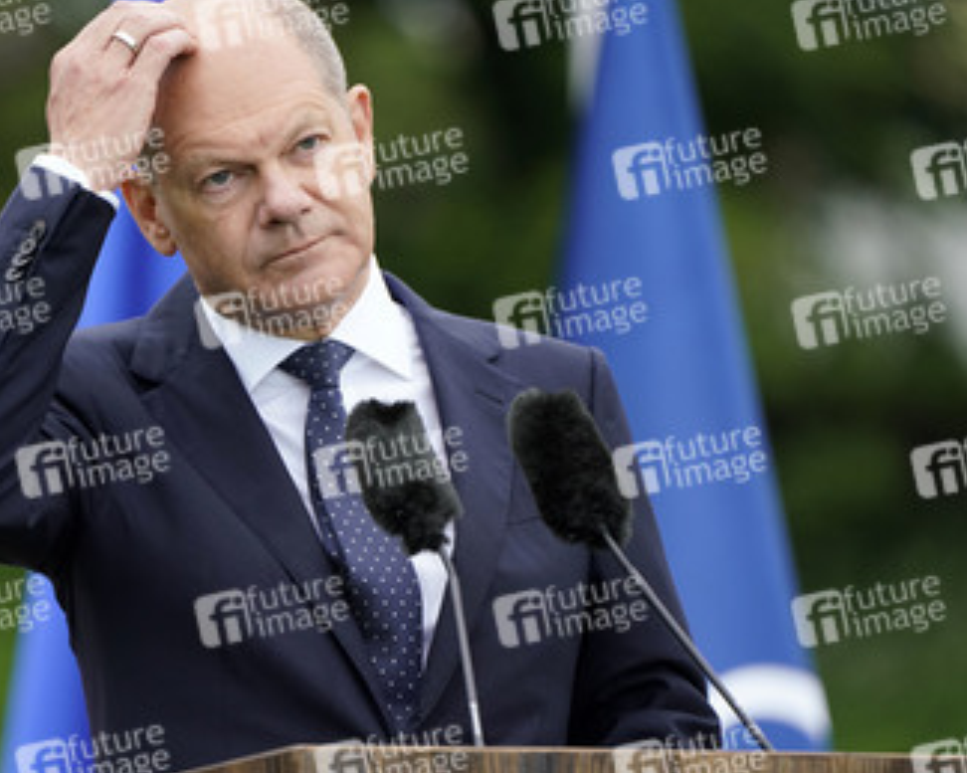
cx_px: 312
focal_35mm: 499
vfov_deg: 3.1
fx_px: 14277
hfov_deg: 3.9
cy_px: 388
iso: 1250
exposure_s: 1/800
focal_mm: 382
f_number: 5.6
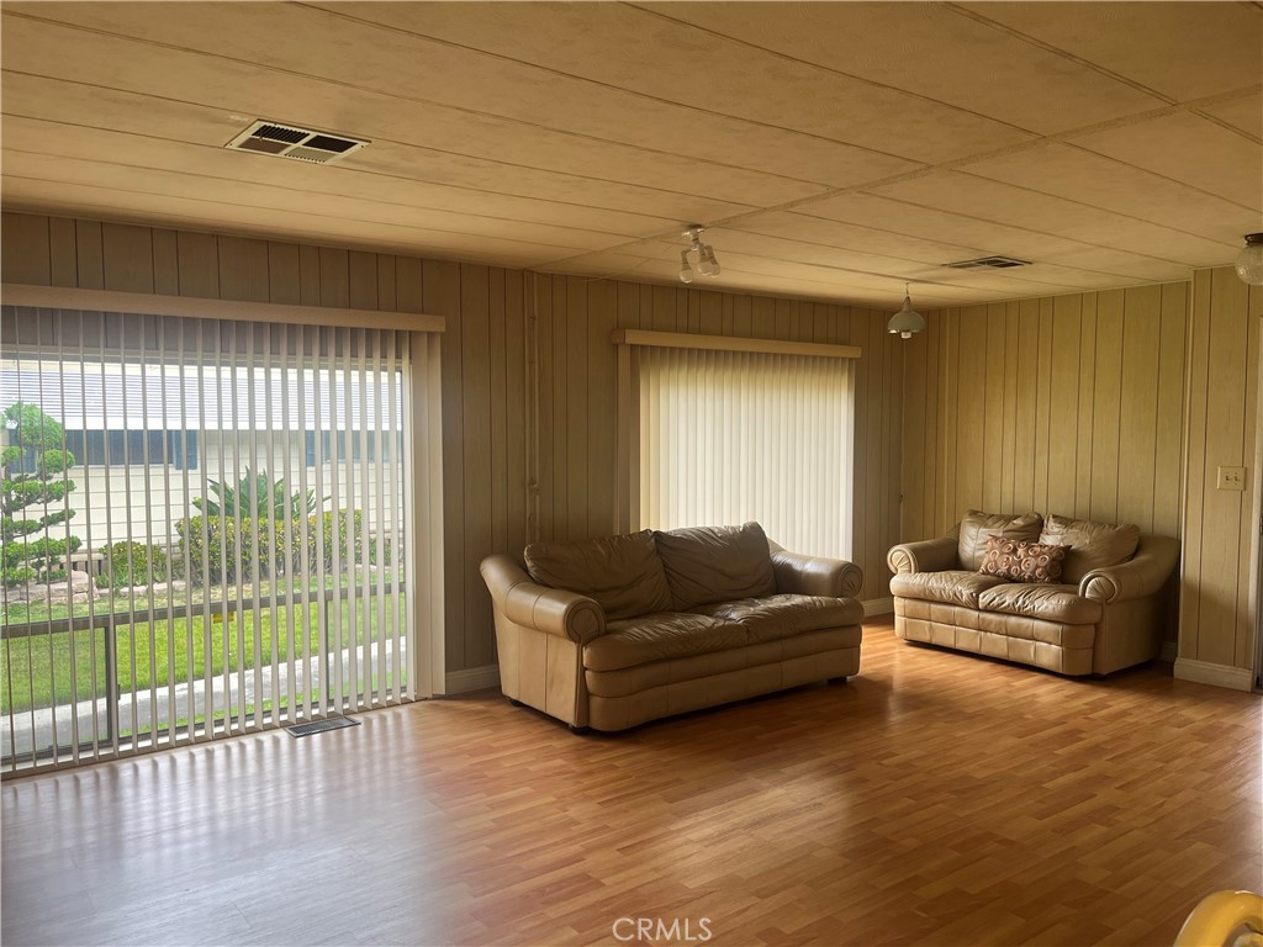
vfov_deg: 53.1
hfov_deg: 67.3
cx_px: 632
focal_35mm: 26
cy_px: 474
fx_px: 949
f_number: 1.6
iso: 50
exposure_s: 1/121
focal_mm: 5.1
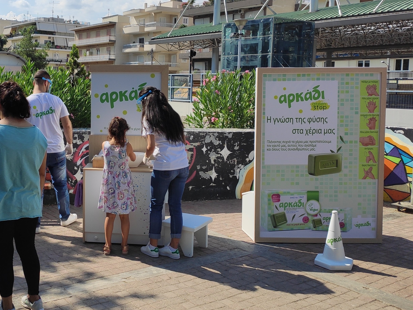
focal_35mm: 41
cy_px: 127
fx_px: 489
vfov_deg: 35.0
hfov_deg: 44.0
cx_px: 94
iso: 112
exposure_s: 1/2744
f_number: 1.79
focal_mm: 4.74
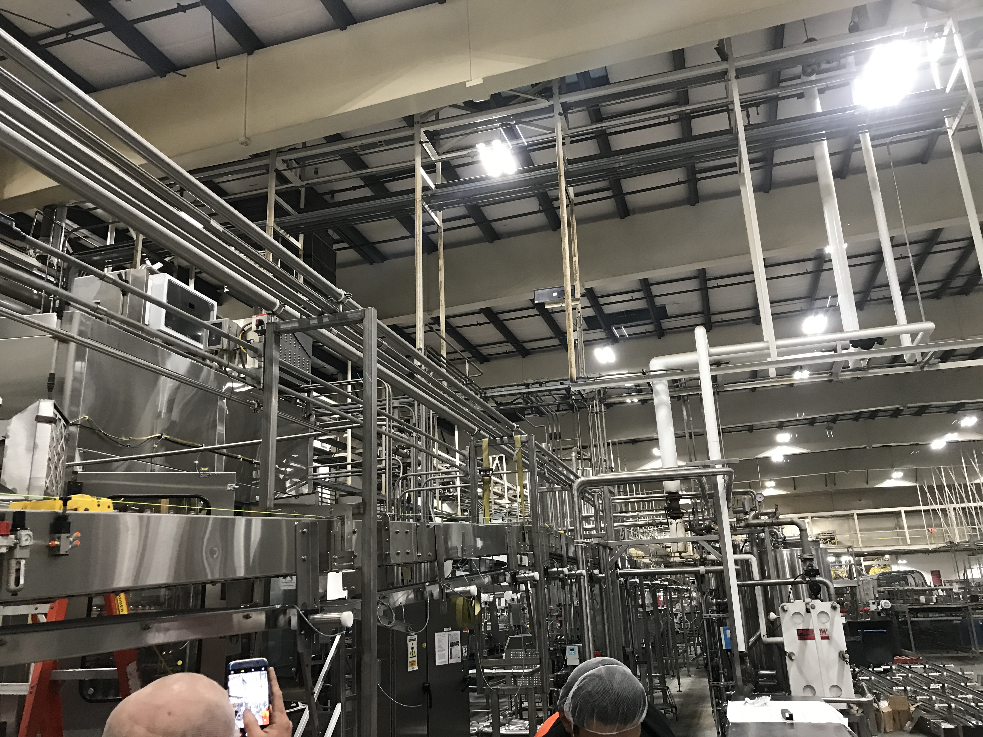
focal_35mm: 28
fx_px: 795
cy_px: 368
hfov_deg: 63.4
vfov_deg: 49.7
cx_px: 492
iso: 50
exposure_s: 1/15
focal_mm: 3.99
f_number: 1.8
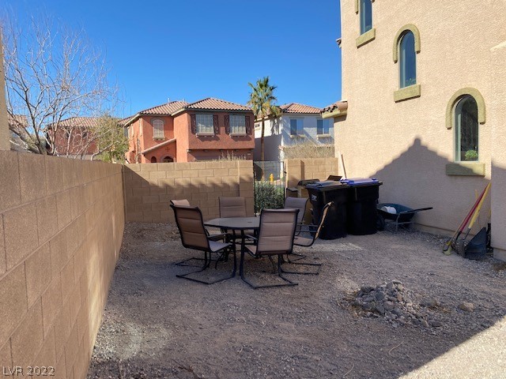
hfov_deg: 67.3
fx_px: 380
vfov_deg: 53.1
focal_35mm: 26
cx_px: 253
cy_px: 190
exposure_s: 1/2141
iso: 32
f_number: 1.8
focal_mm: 4.25
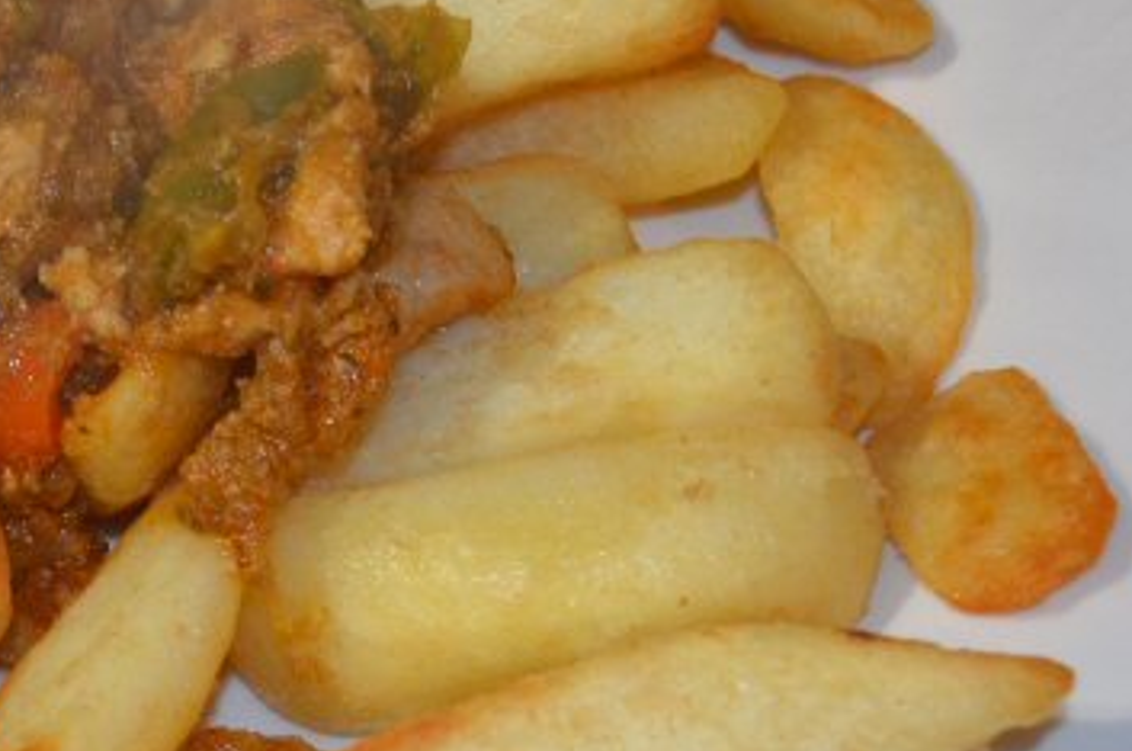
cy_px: 436
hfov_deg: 14.9
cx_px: 74
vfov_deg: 10.0
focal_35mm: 136
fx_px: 4269
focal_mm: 32
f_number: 4.8
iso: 900
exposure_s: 1/60
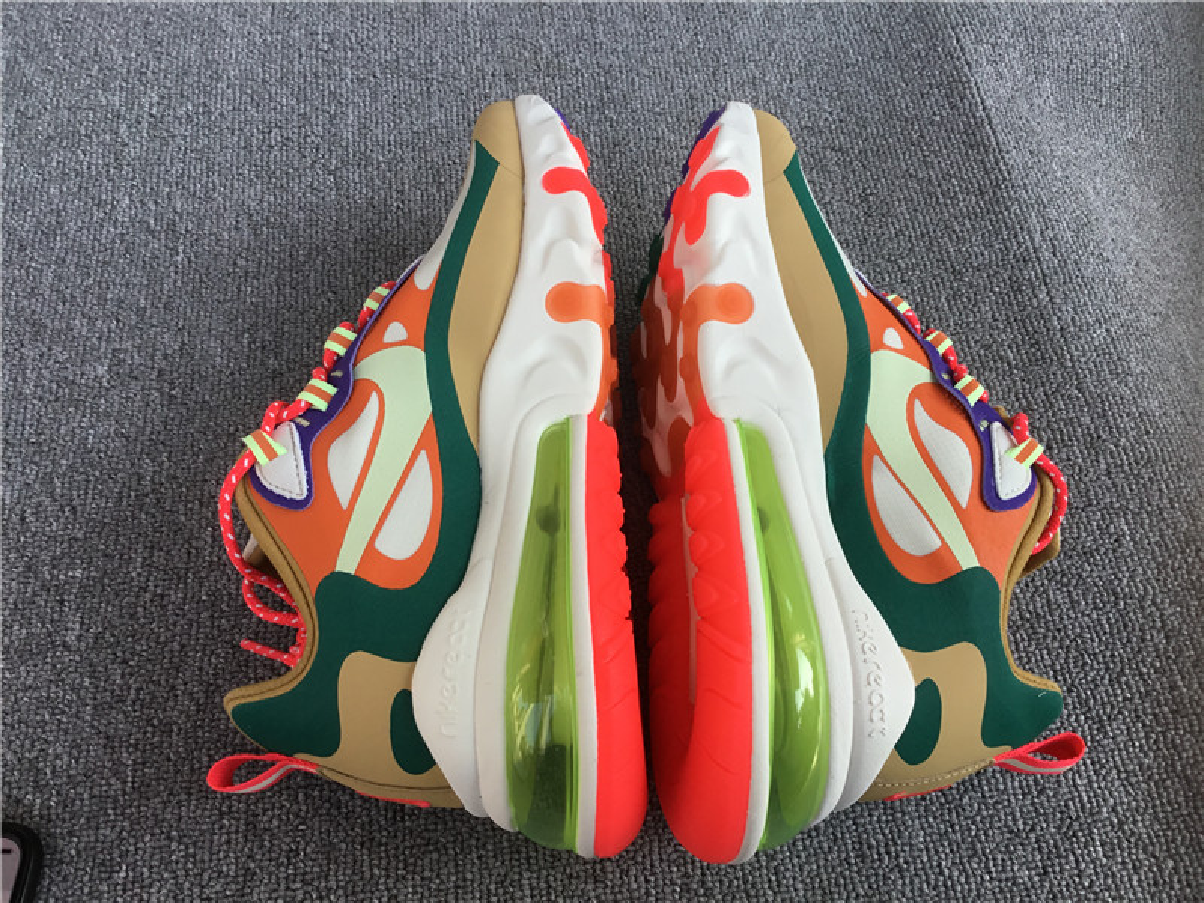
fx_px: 1078
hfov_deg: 58.4
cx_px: 602
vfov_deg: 45.4
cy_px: 452
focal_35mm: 31
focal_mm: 3.3
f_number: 2.4
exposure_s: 1/310
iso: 25
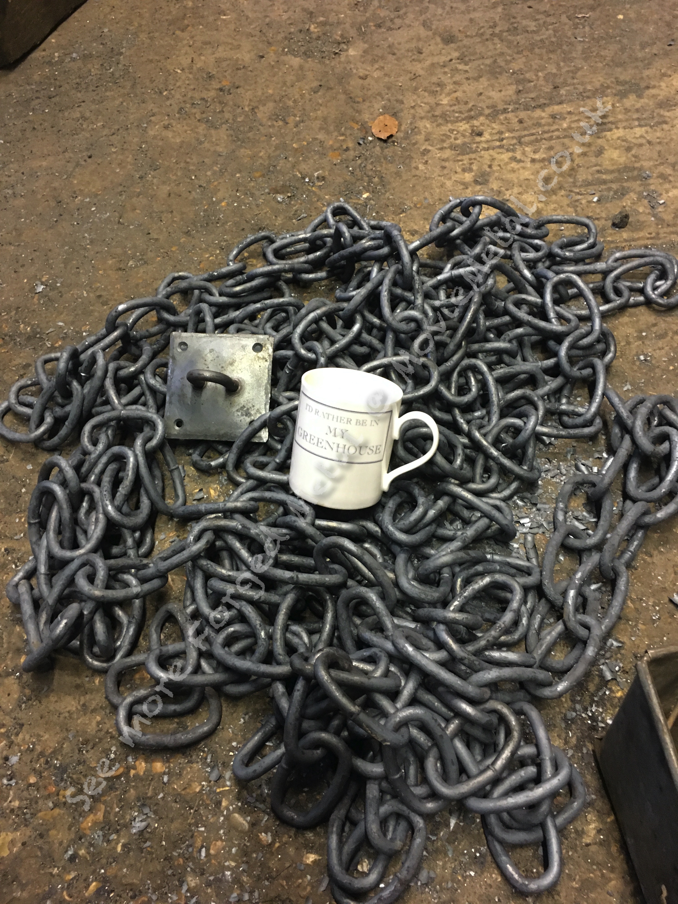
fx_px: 757
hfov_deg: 48.2
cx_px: 339
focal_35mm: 29
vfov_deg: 61.7
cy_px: 452
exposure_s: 1/17
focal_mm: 4.15
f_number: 2.2
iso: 400
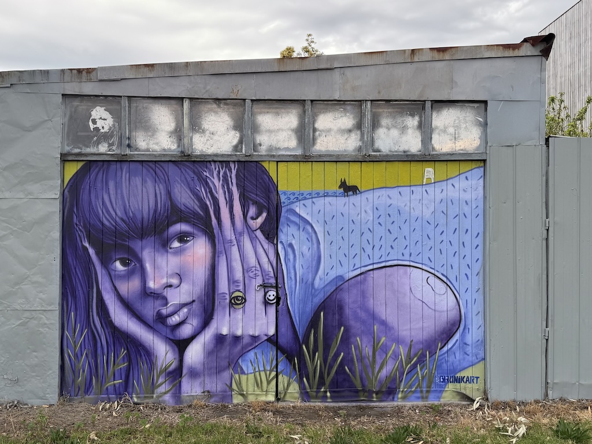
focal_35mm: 24
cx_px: 296
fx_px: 410
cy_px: 222
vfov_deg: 56.8
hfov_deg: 71.6
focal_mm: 6.76
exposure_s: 1/213
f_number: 1.78
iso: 80
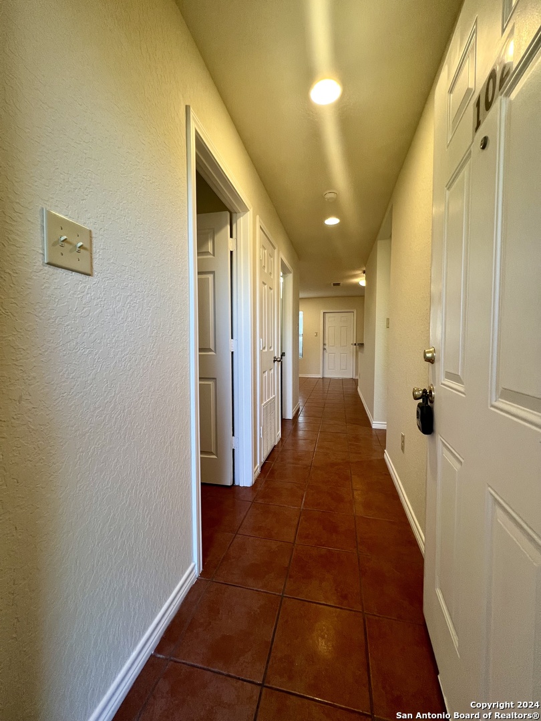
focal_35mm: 13
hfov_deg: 89.9
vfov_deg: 106.2
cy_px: 360
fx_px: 271
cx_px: 270
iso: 200
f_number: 1.8
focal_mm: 1.57
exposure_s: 1/120
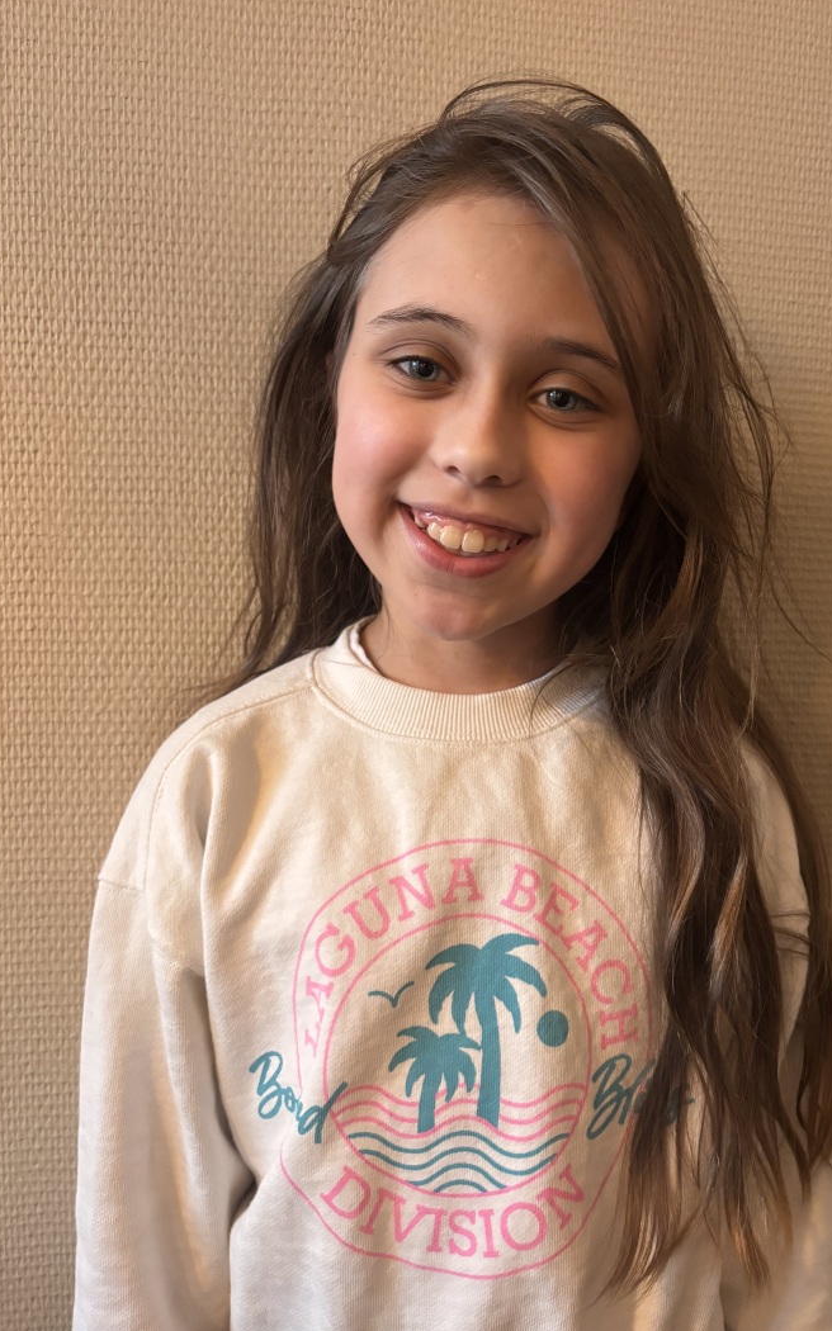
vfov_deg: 66.5
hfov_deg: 44.3
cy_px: 664
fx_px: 1016
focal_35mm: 28
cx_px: 495
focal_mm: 5.96
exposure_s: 1/34
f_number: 1.6
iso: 640
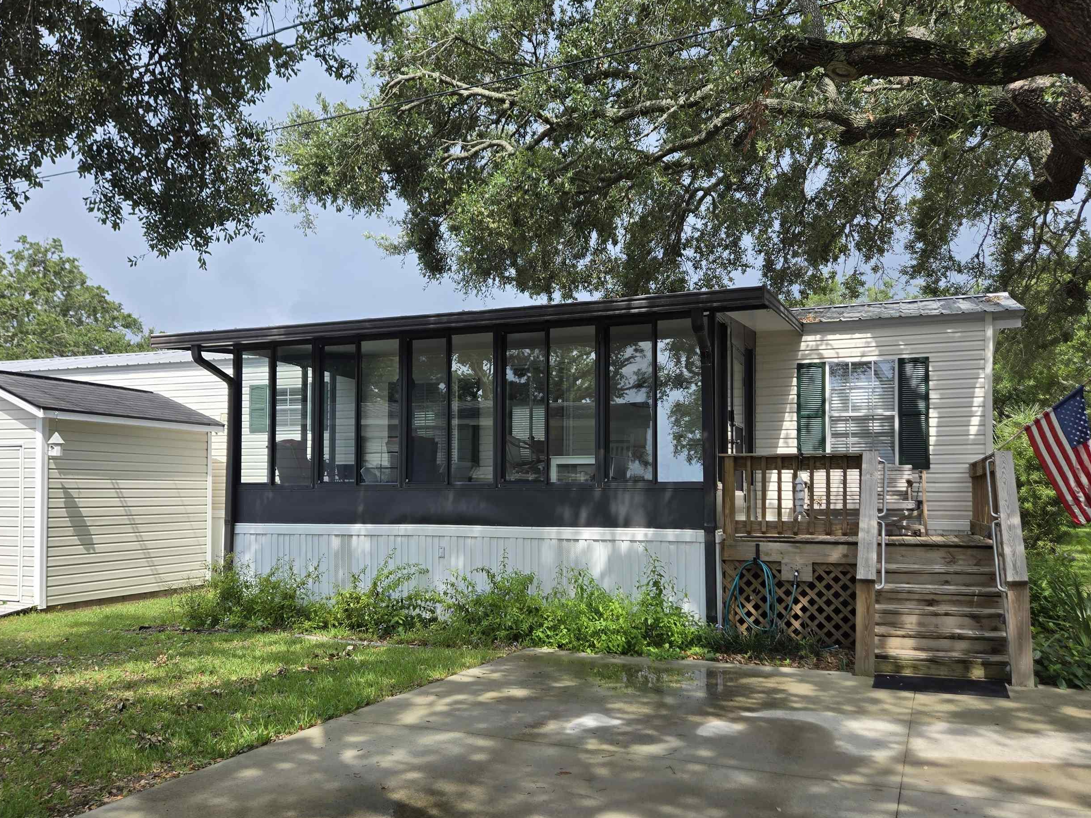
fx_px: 914
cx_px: 512
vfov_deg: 48.1
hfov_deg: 61.6
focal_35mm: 29
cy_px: 470
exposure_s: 1/1142
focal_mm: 5.4
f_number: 1.8
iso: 25
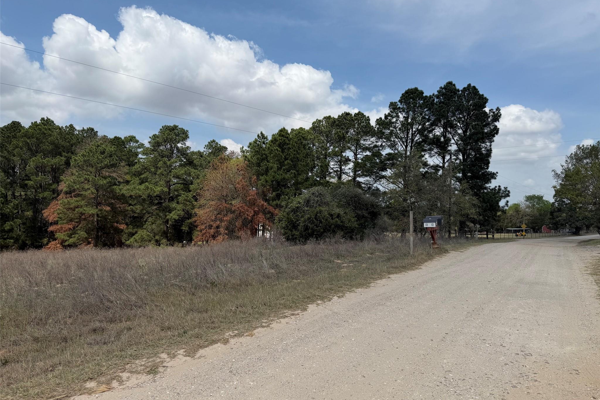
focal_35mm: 25
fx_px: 417
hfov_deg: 71.5
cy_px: 217
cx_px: 300
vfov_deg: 51.2
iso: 80
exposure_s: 1/7353
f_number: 1.78
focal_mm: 6.76
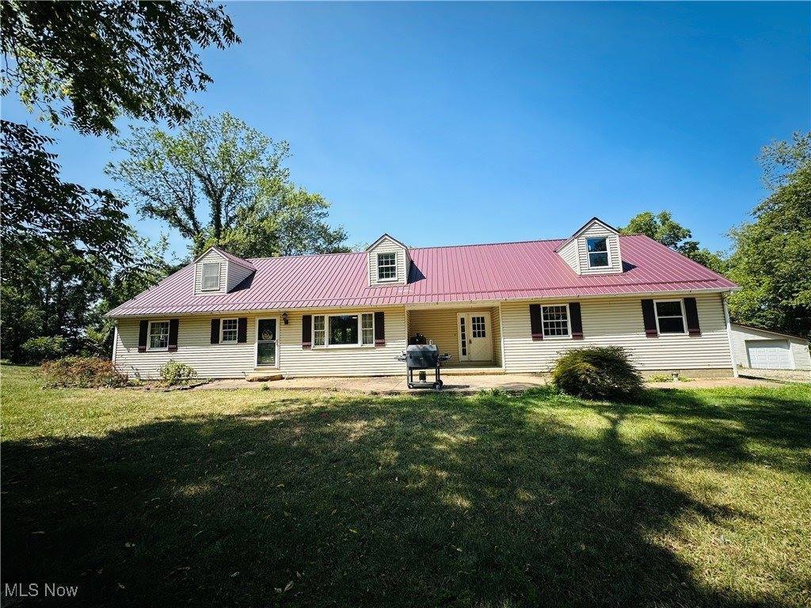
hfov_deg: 102.1
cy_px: 304
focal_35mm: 14
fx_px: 328
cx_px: 406
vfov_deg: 85.7
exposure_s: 1/1289
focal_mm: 2.22
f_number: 2.2
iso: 50
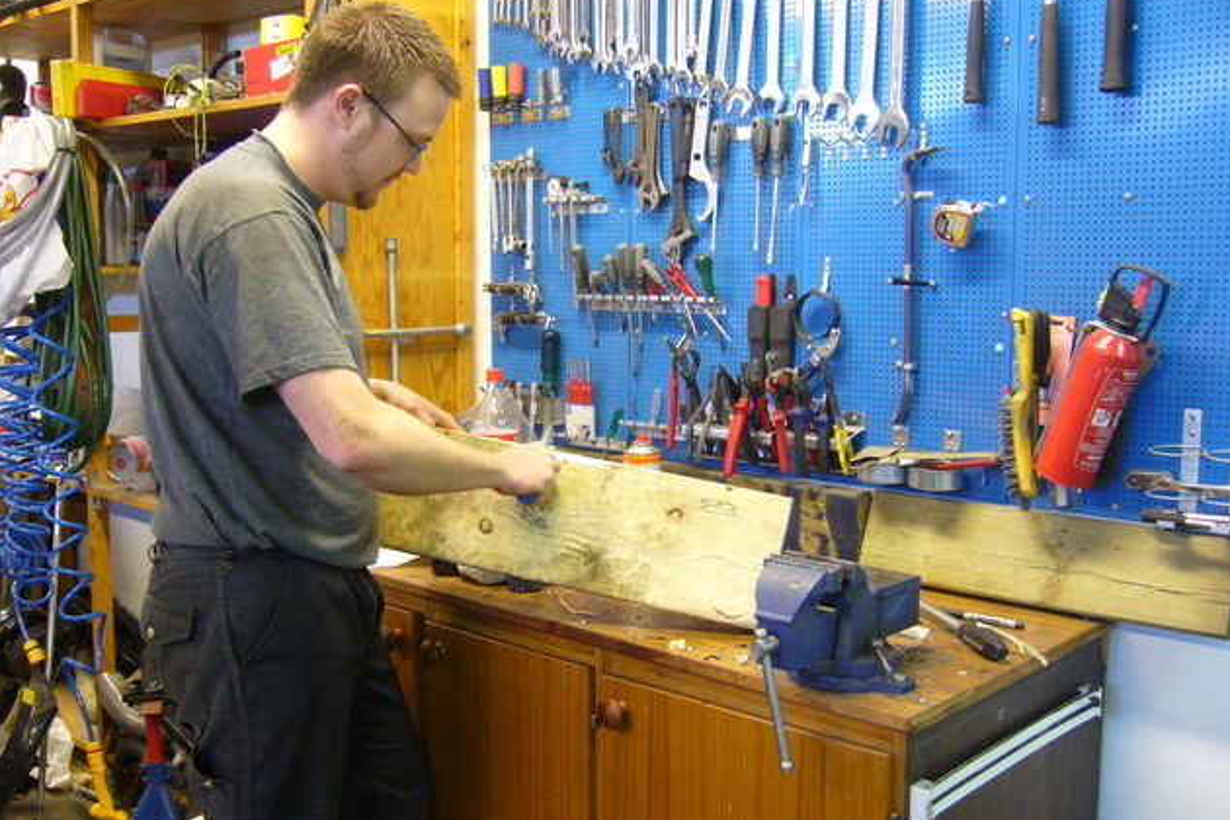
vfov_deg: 35.9
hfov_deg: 51.9
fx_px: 1264
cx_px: 623
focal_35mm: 37
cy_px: 410
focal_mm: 5.8
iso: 80
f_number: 2.8
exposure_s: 1/6
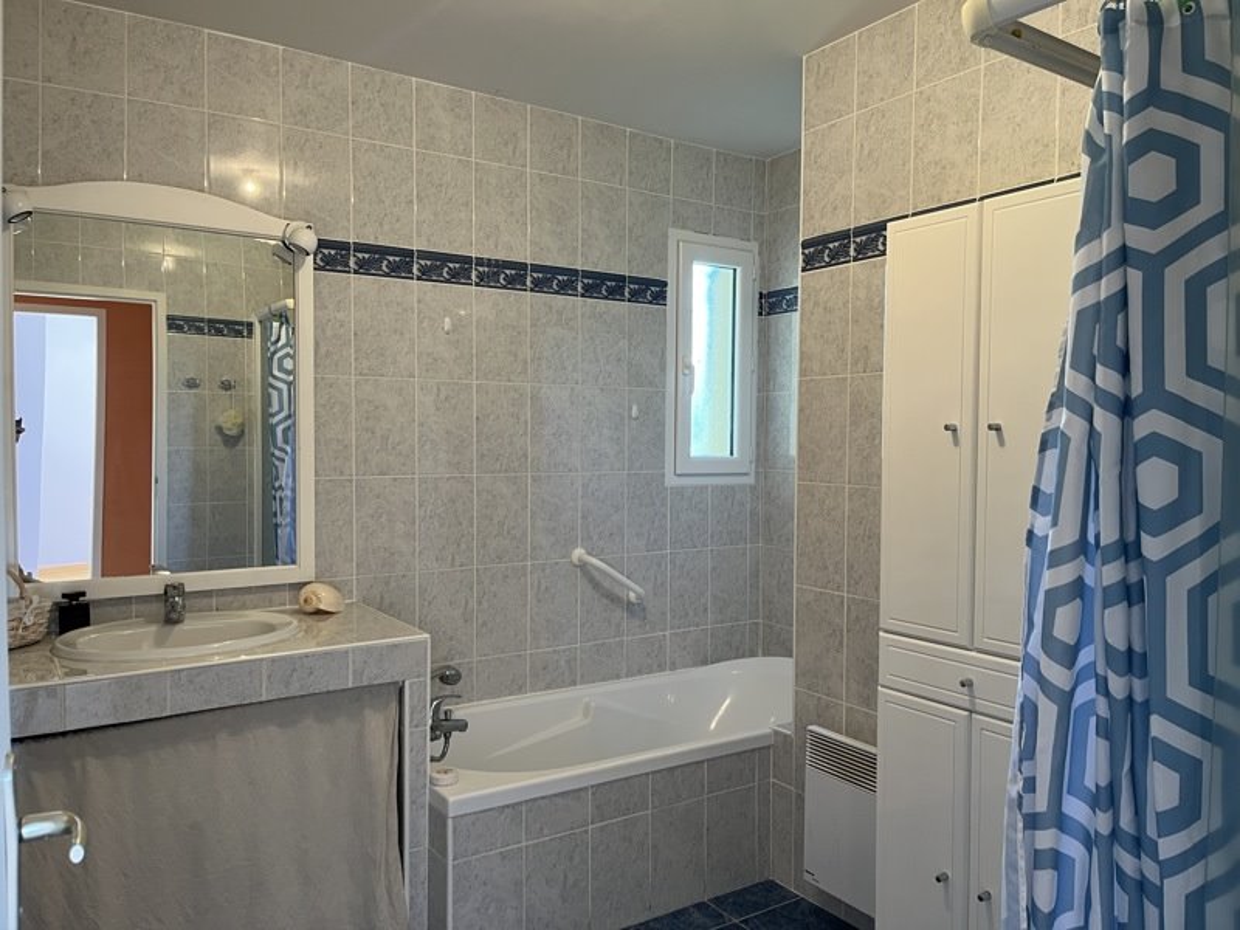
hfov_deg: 67.3
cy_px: 465
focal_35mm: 26
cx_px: 620
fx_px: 931
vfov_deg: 53.1
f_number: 1.6
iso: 125
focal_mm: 5.1
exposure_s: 1/50
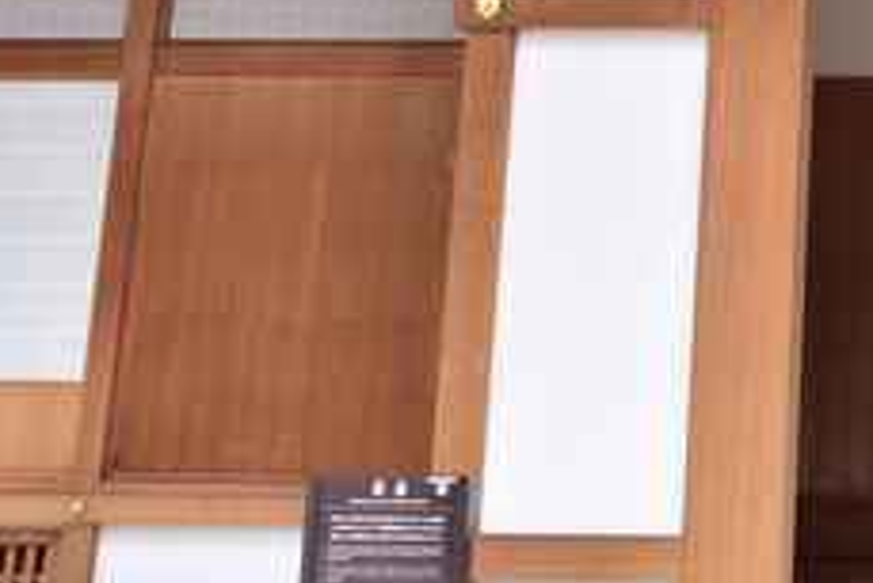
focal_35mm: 95
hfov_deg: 19.3
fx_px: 2297
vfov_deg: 13.8
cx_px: 1231
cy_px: -215
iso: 100
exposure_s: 1/80
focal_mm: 19
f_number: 5.6
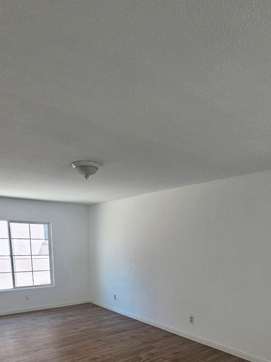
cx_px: 126
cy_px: 301
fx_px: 240
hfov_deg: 58.8
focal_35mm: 23
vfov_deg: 65.6
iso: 160
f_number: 2.2
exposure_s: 1/207
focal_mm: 2.2
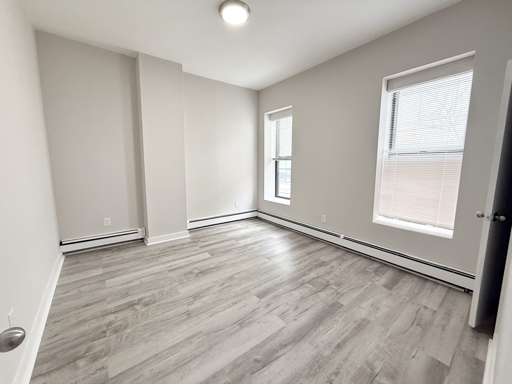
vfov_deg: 85.7
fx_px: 207
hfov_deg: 102.1
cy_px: 192
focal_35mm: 14
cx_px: 256
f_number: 2.2
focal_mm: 2.22
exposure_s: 1/120
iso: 160
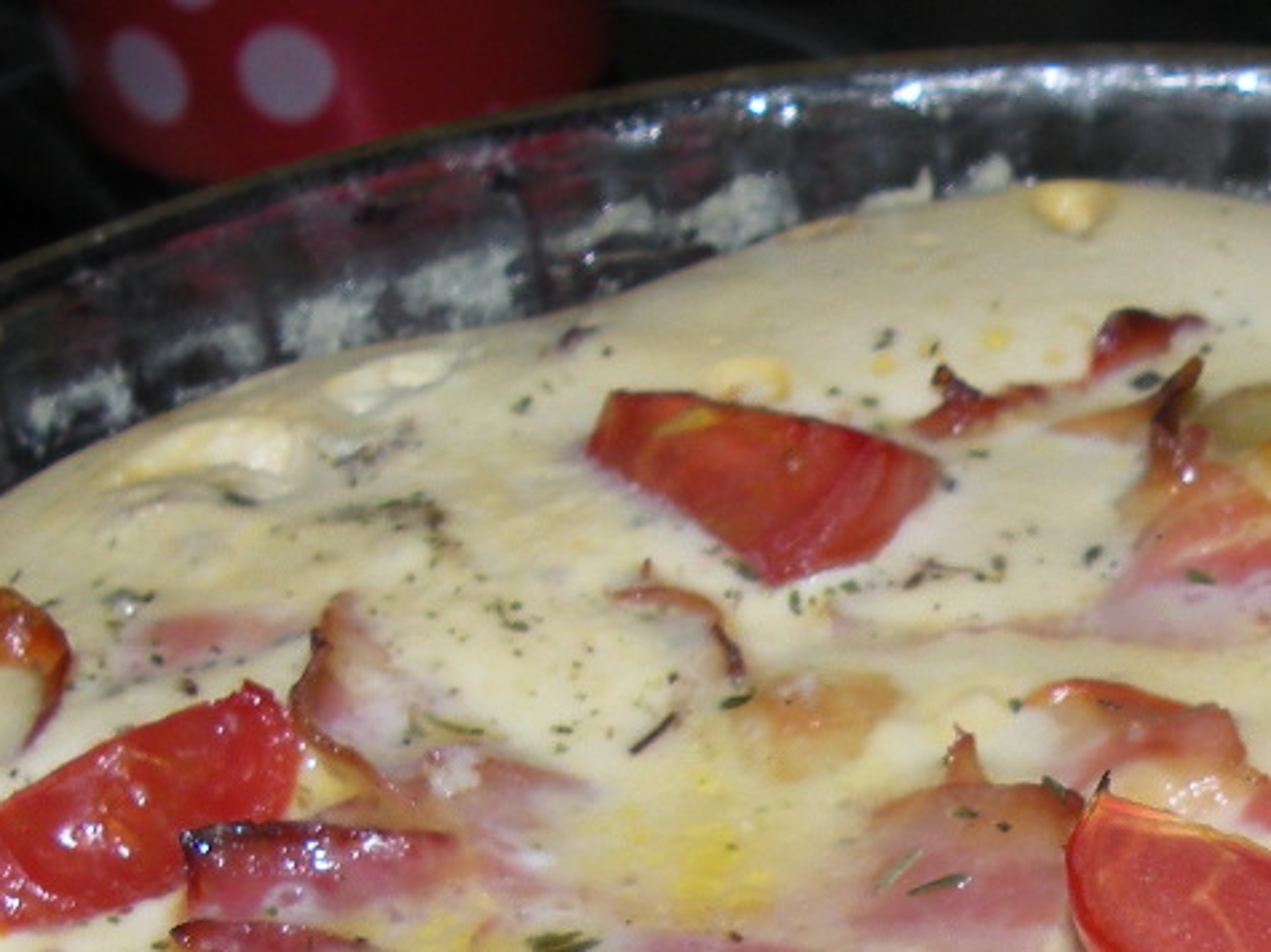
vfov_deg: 15.1
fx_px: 3340
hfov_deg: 20.9
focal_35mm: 91
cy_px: 1412
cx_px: 1258
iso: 64
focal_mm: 4.7
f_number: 2.8
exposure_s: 1/60
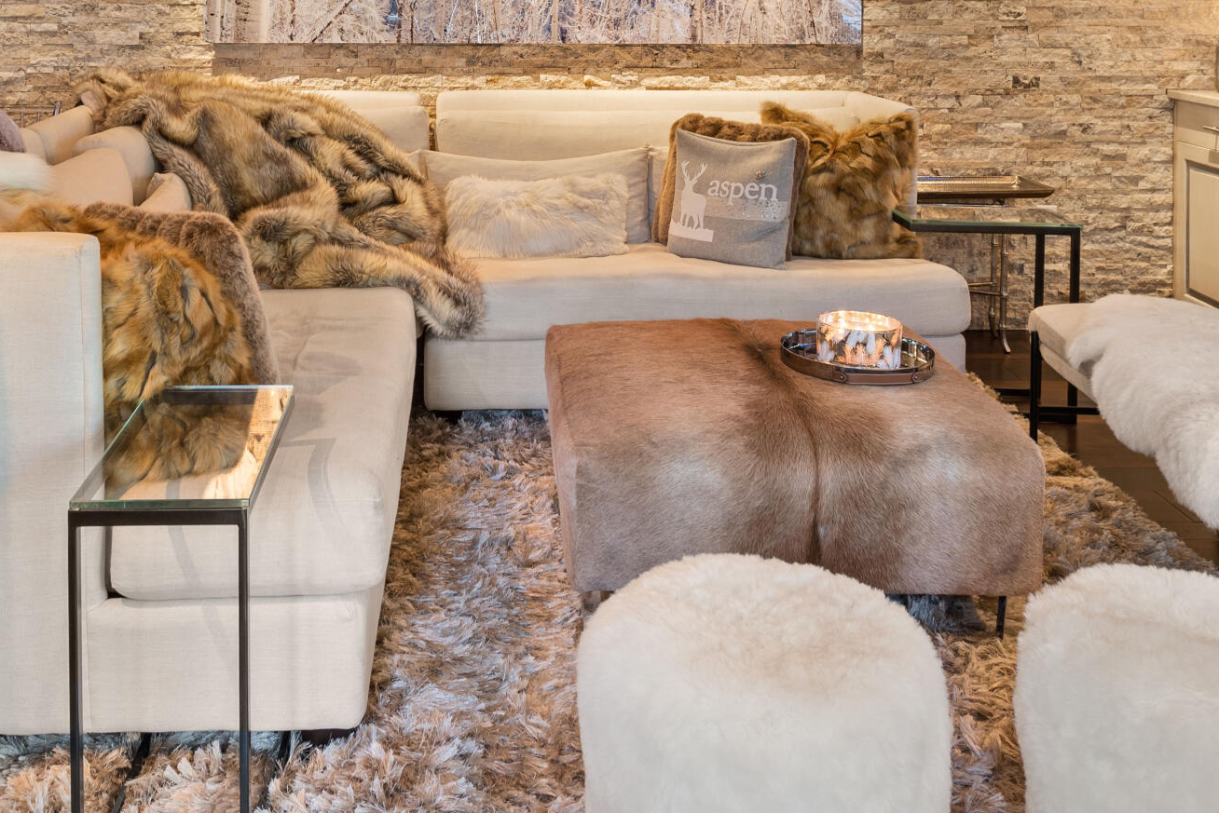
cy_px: 58
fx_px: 1321
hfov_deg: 49.2
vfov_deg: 32.3
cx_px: 485
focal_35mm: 39
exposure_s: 1.6
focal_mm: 17
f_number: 7.1
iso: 100
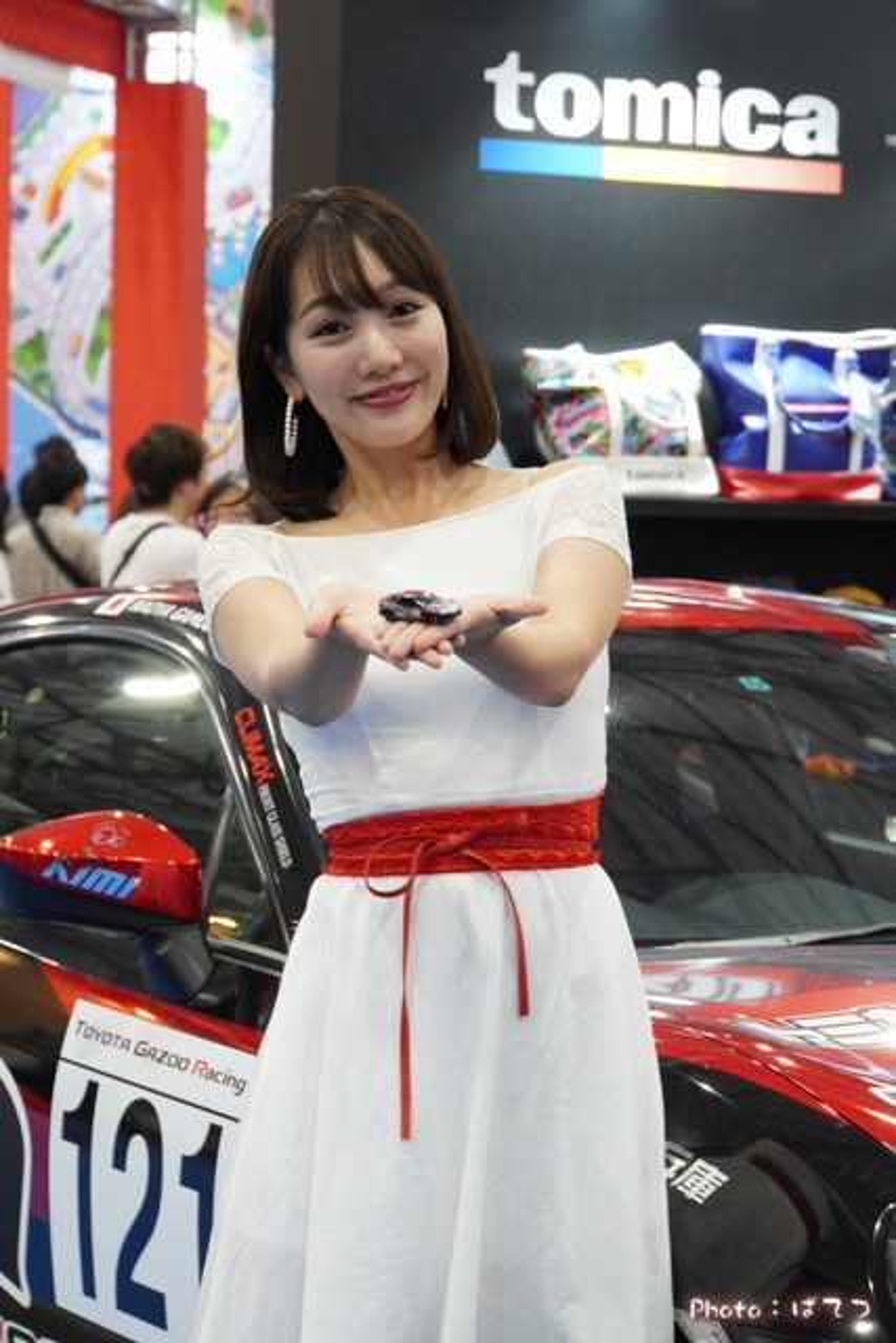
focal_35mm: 111
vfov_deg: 18.4
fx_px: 4141
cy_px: 672
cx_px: 448
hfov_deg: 12.3
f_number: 5.6
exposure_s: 1/125
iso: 4000
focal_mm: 74
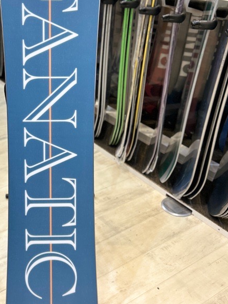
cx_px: 54
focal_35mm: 48
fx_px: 422
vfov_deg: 39.5
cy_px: 121
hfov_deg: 29.7
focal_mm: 5.7
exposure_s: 1/50
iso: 125
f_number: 1.5
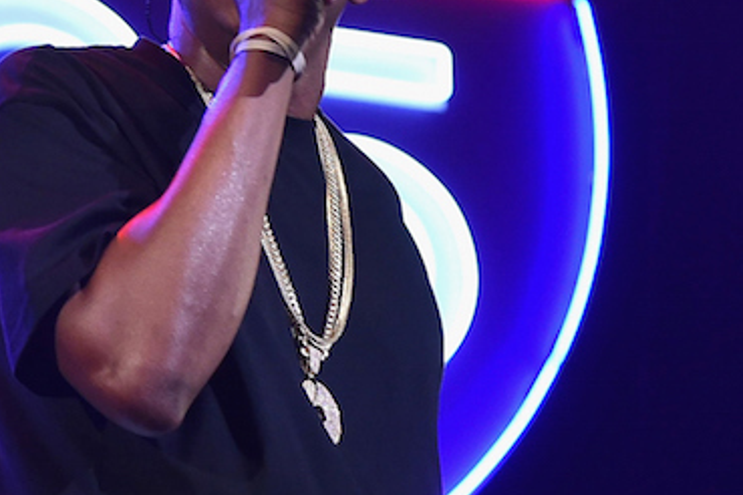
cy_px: 225
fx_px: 3488
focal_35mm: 169
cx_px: 360
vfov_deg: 8.1
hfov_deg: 12.2
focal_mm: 52
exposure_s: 1/200
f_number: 4
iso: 3200
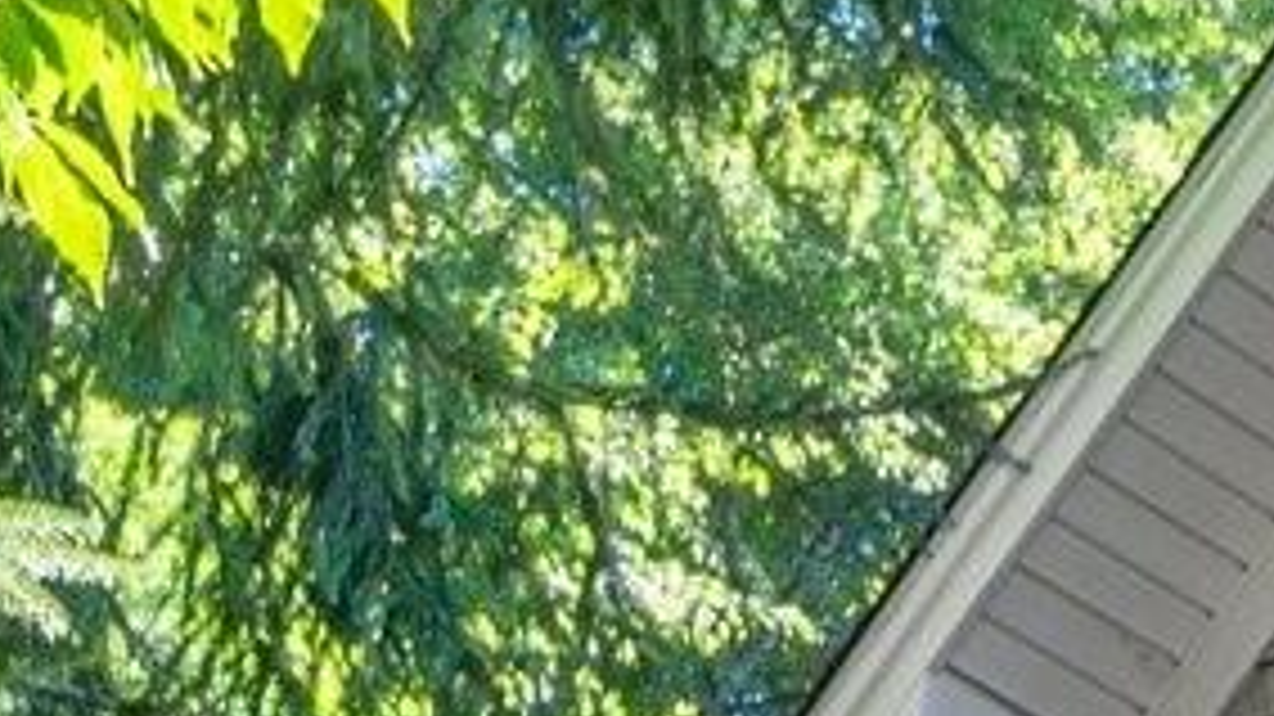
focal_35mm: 159
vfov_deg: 7.3
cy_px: 1437
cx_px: 3367
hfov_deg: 10.8
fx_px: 5370
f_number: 10
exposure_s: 1/13
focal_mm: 14
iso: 100
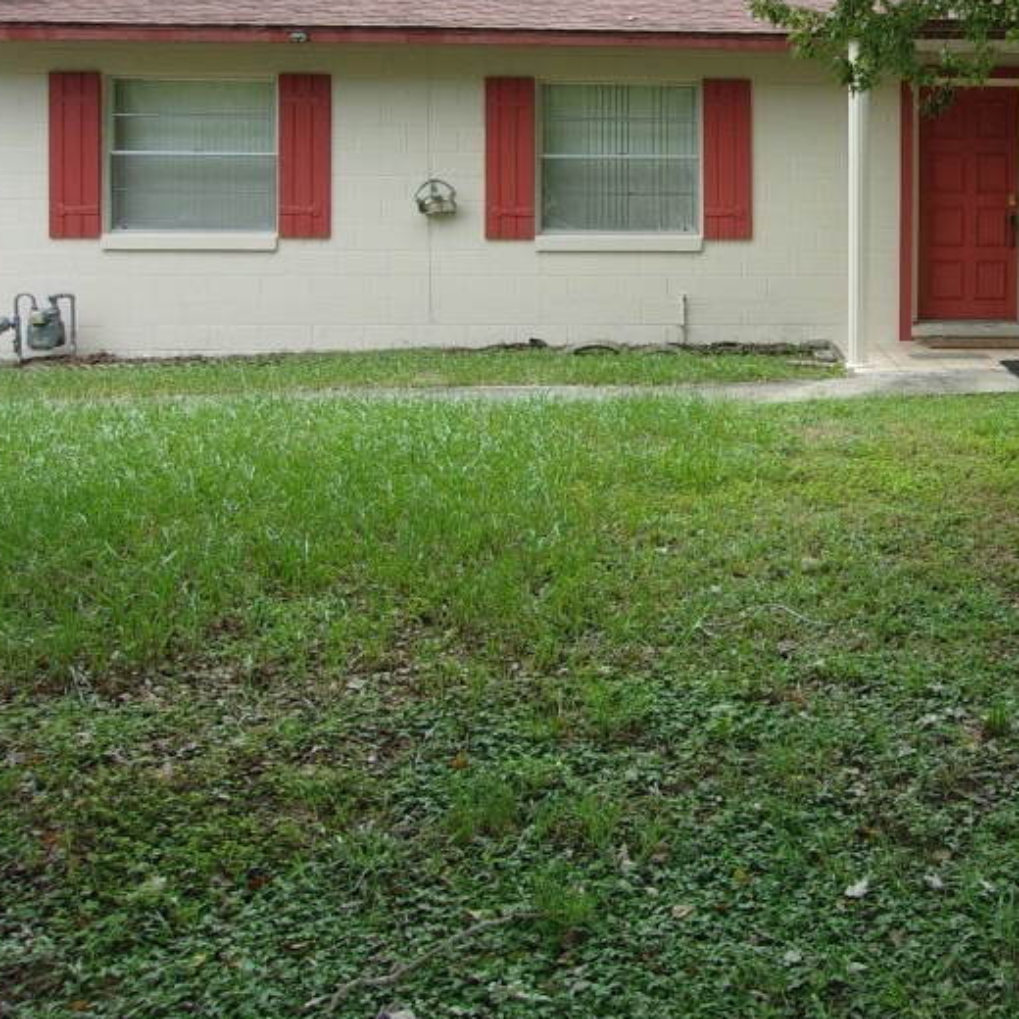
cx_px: 911
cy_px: 278
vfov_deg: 35.4
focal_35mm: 47
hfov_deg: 34.1
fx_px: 1565
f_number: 3
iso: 80
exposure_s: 1/280
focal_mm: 4.9
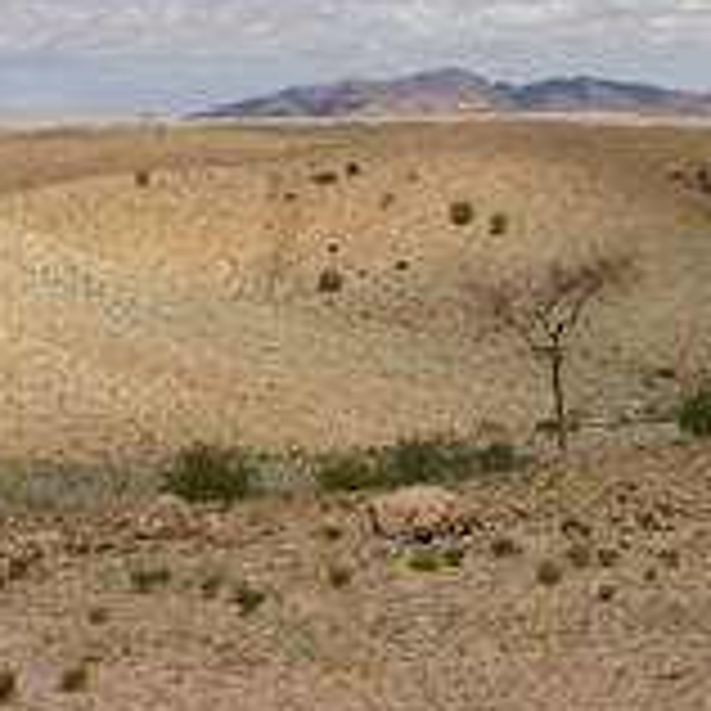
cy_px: 140
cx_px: 108
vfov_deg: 16.6
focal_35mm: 104
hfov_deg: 16.6
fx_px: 2417
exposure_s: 1/2500
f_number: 8
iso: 400
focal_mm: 46
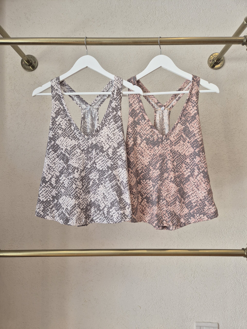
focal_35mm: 23
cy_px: 164
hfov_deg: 58.9
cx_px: 124
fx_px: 219
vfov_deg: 73.9
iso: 40
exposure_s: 1/180
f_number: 1.8
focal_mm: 5.4
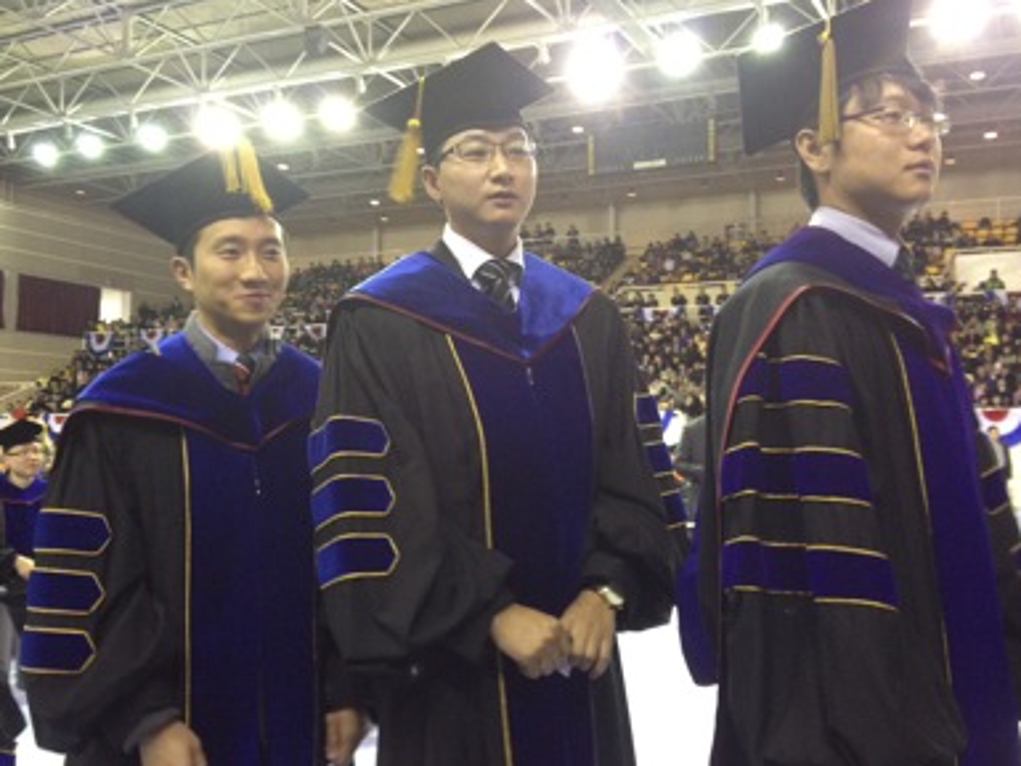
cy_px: 371
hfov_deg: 46.8
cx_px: 520
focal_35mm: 40
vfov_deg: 36.0
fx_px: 1180
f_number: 2.4
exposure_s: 1/20
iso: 160
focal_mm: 4.28
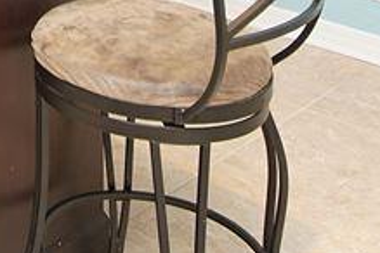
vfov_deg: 13.3
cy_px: -297
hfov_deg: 21.9
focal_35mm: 84
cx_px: -104
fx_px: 887
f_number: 4.5
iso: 640
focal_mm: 12
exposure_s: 1/60
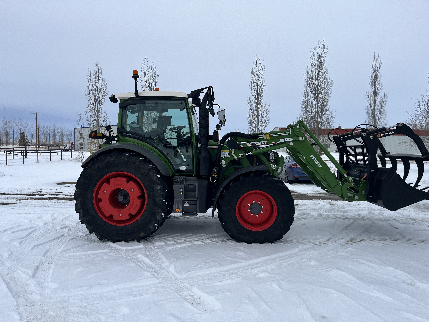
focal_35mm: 26
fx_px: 322
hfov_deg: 67.3
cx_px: 214
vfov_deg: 53.1
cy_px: 161
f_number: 1.6
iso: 50
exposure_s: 1/7874
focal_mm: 5.1
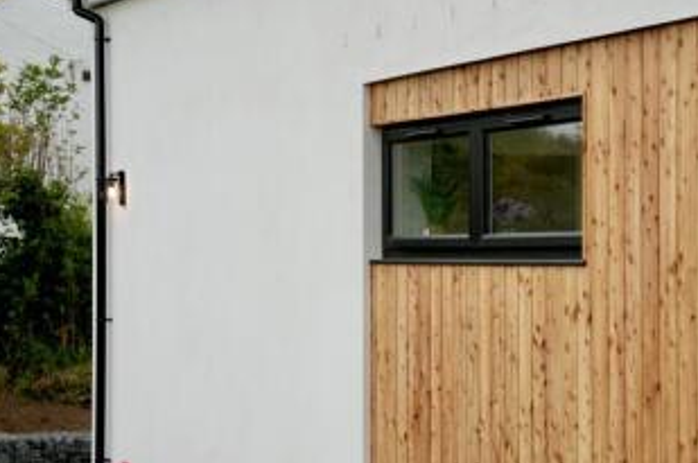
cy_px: 261
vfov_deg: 12.6
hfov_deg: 18.9
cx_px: 452
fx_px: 2091
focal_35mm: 108
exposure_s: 1/320
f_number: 5
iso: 250
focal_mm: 70
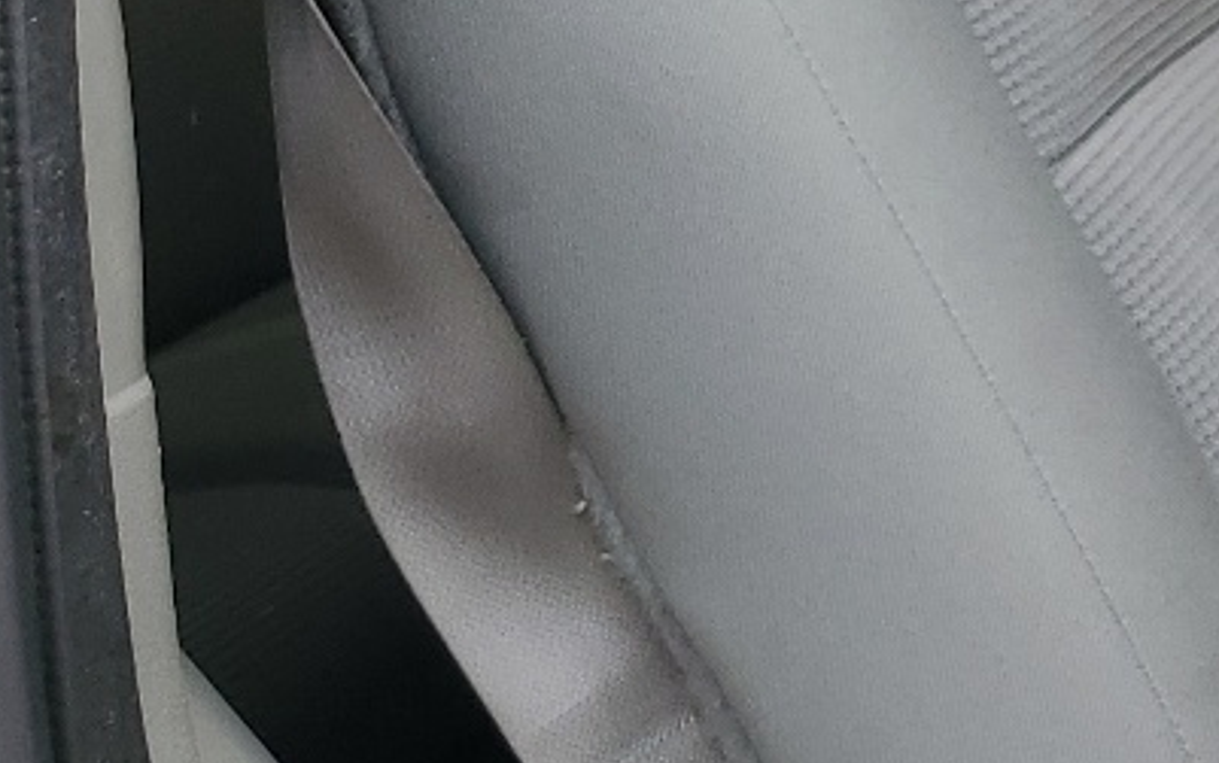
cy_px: -18
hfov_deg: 15.6
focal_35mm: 110
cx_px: 2341
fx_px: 3656
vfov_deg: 11.8
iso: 50
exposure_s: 1/139
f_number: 1.5
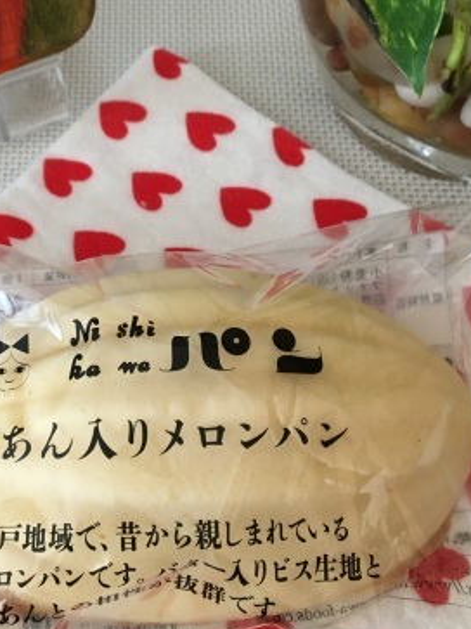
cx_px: 132
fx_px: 871
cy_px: 227
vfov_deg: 39.3
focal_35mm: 48
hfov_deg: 29.9
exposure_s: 1/30
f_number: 2.2
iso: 100
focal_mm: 4.15
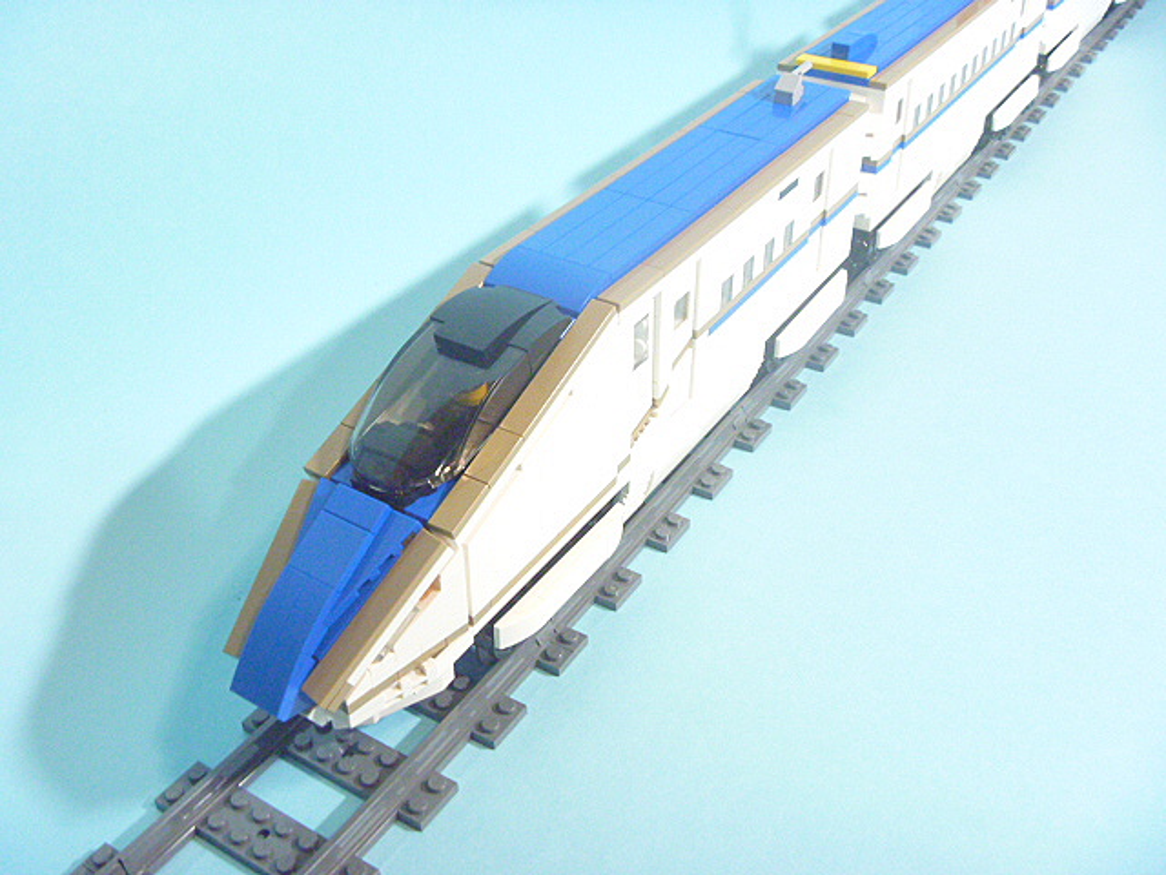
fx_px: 1179
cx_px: 583
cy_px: 438
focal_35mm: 35
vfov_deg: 40.7
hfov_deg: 52.6
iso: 800
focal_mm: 6.3
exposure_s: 1/20
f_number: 3.5
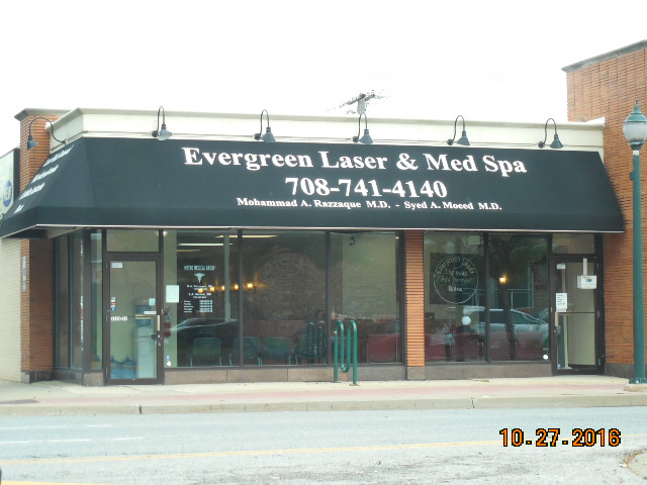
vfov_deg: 16.6
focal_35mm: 89
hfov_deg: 22.0
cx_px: 324
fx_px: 1663
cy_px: 242
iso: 320
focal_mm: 16
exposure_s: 1/250
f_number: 4.6
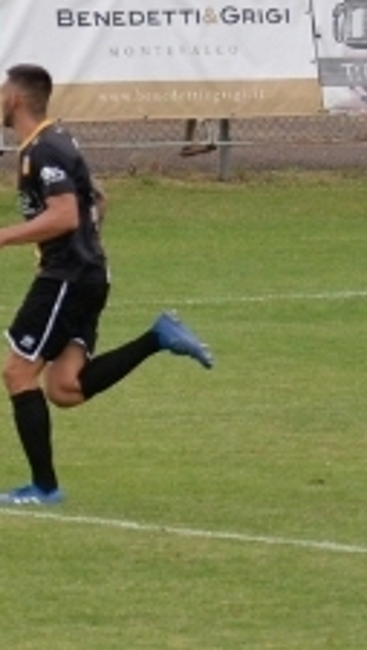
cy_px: 77
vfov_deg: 7.8
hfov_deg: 4.3
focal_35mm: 274
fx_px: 4728
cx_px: -535
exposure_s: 1/1000
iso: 640
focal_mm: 92
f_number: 5
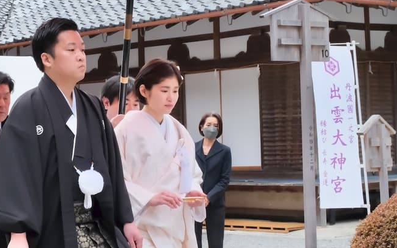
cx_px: -13
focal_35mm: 101
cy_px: 119
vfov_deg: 13.0
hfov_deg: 19.9
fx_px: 1093
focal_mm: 30.1
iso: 1600
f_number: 9
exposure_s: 1/250
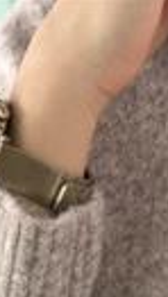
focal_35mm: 165
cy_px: 464
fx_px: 1303
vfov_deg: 12.3
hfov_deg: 7.4
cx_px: 141
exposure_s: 1/302
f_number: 1.78
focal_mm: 6.76
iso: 64
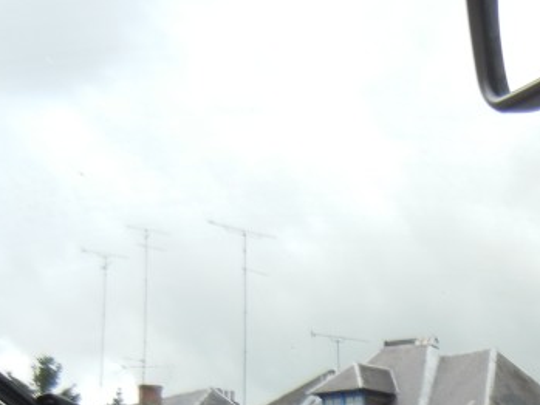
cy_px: 586
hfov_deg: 20.2
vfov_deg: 15.6
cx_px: 724
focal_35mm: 88
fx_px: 1373
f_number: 3.5
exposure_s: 1/334
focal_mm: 5.4
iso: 160
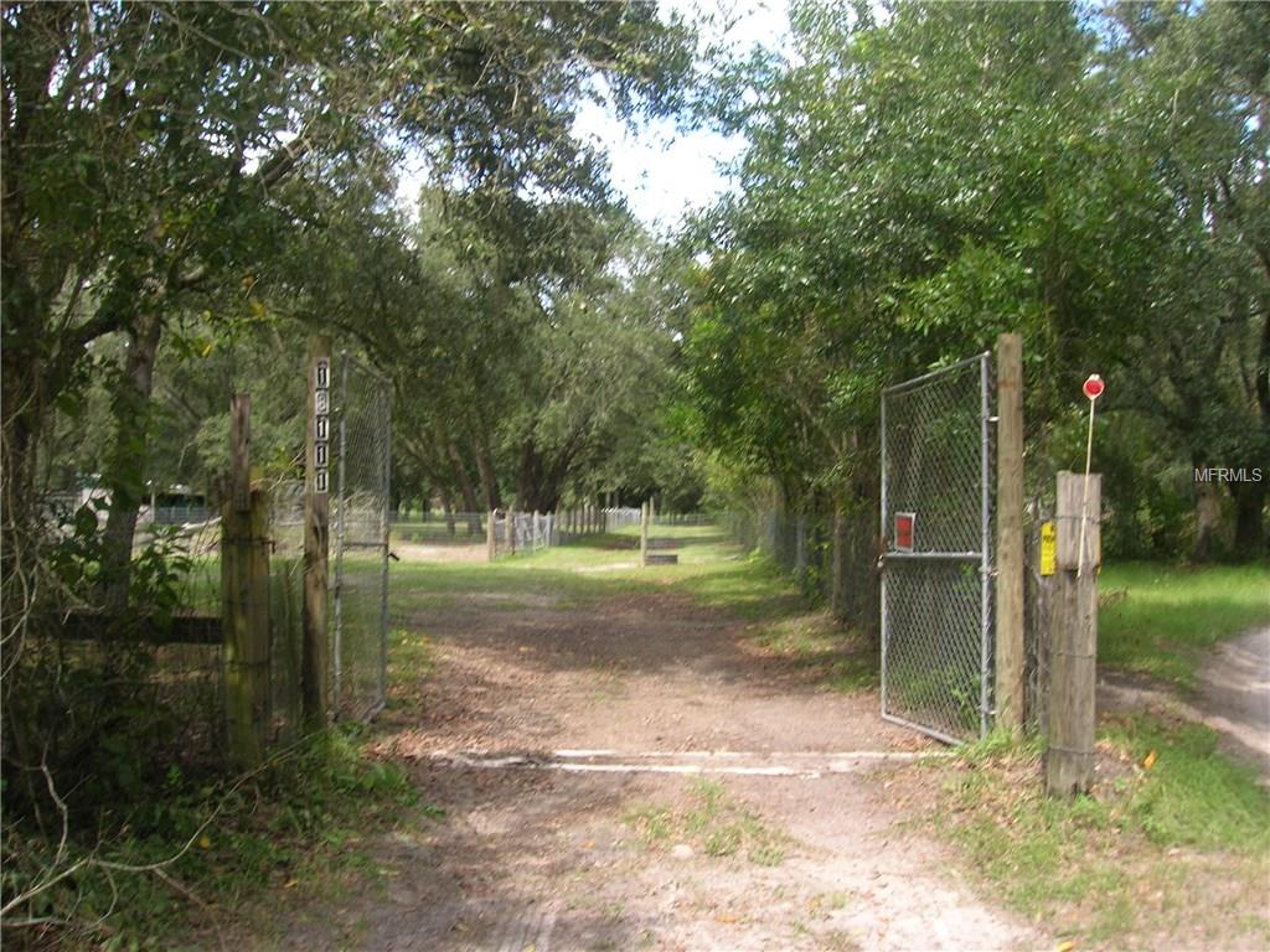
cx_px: 635
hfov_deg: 54.0
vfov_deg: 41.8
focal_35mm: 34
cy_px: 476
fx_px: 1247
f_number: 4.9
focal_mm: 5.7
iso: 50
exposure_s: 1/70
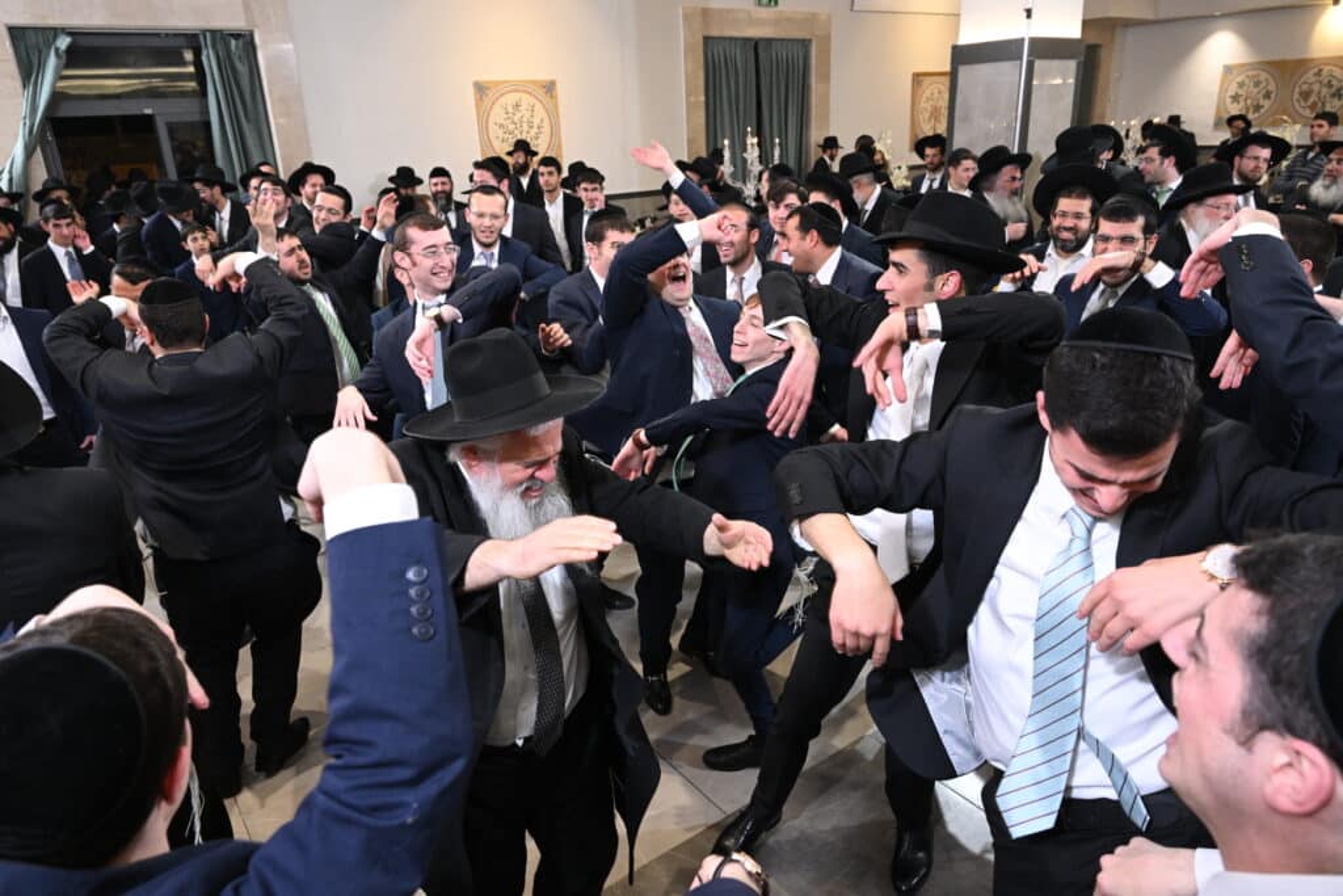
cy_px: 448
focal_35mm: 24
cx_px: 672
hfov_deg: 73.7
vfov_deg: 53.1
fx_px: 895
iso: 2500
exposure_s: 1/200
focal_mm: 24
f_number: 5.6
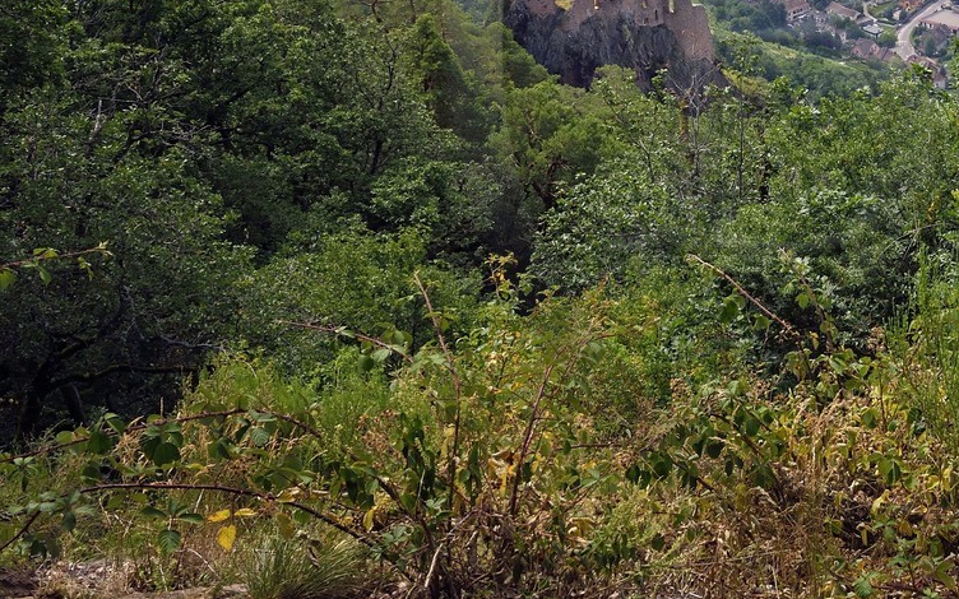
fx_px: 1699
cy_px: 48
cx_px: 970
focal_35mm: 65
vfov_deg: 19.6
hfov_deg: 29.4
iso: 800
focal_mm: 30
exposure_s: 1/320
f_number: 14
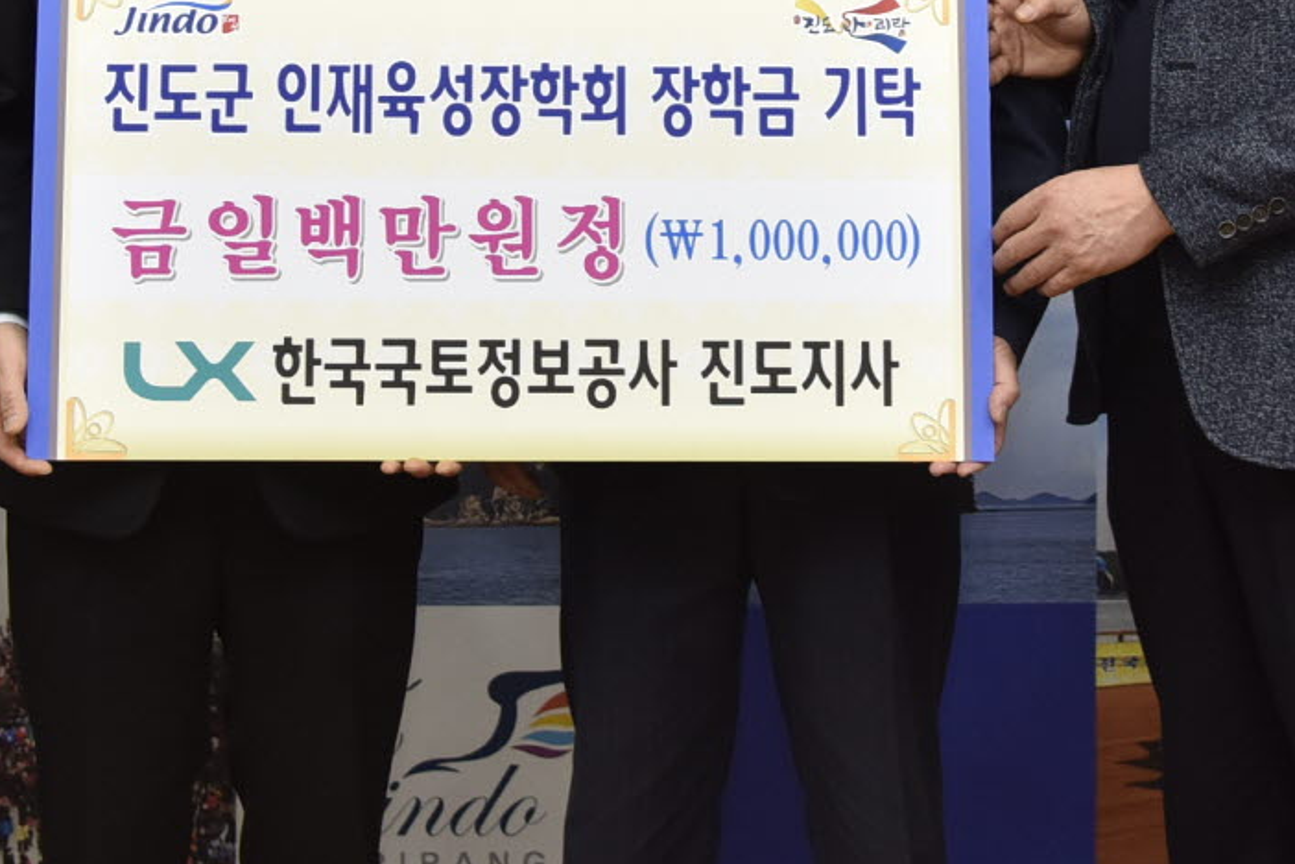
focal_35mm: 106
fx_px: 3813
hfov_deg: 19.3
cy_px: -163
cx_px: 648
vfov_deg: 12.6
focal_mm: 31
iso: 800
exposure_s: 1/125
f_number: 4.5
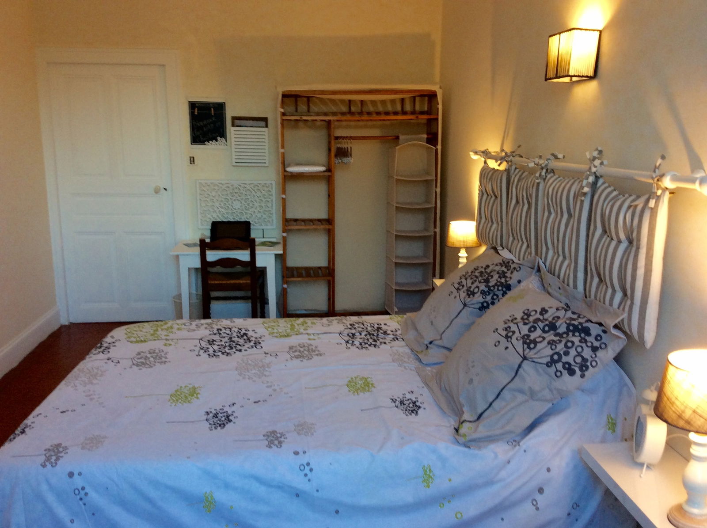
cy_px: 264
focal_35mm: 32
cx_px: 354
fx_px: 653
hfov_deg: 56.9
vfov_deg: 44.1
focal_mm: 3.3
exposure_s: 1/25
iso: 50
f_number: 2.4
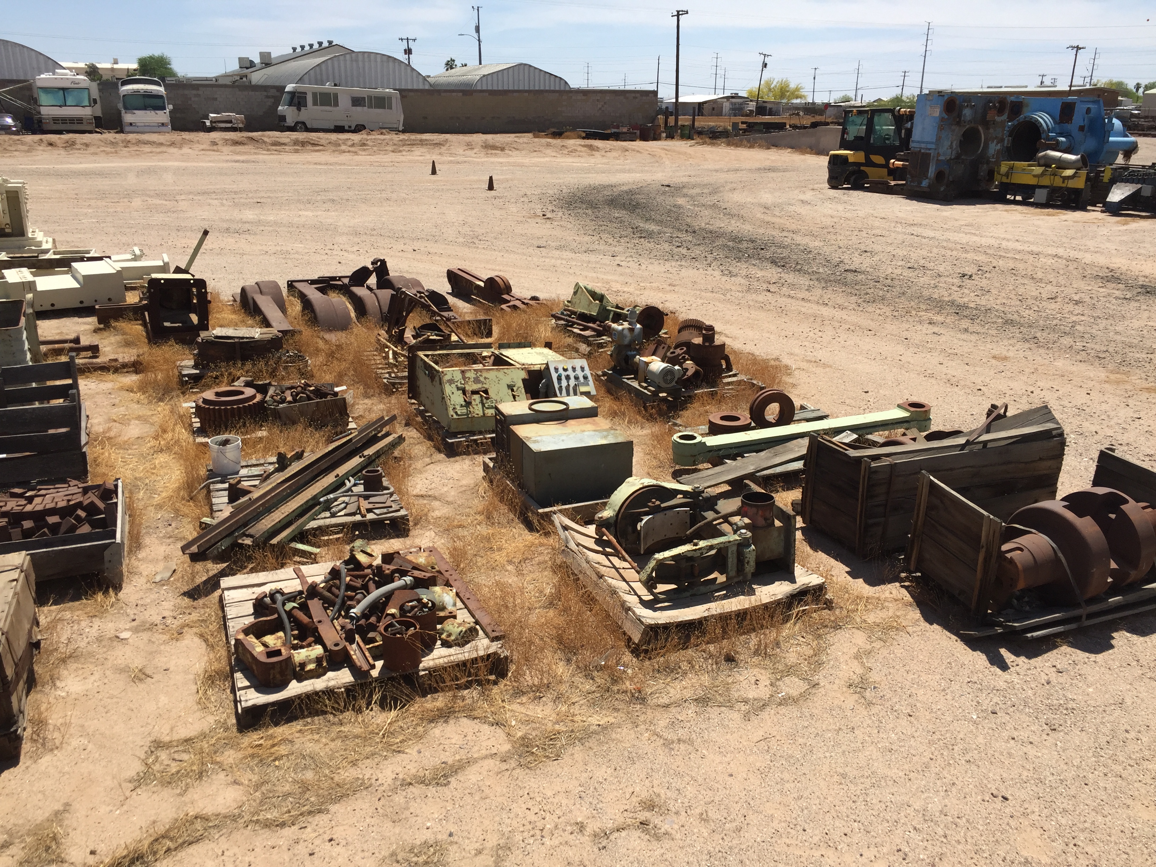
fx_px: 968
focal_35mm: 29
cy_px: 434
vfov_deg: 48.2
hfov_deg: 61.7
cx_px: 578
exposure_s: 1/2326
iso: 32
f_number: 2.2
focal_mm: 4.15
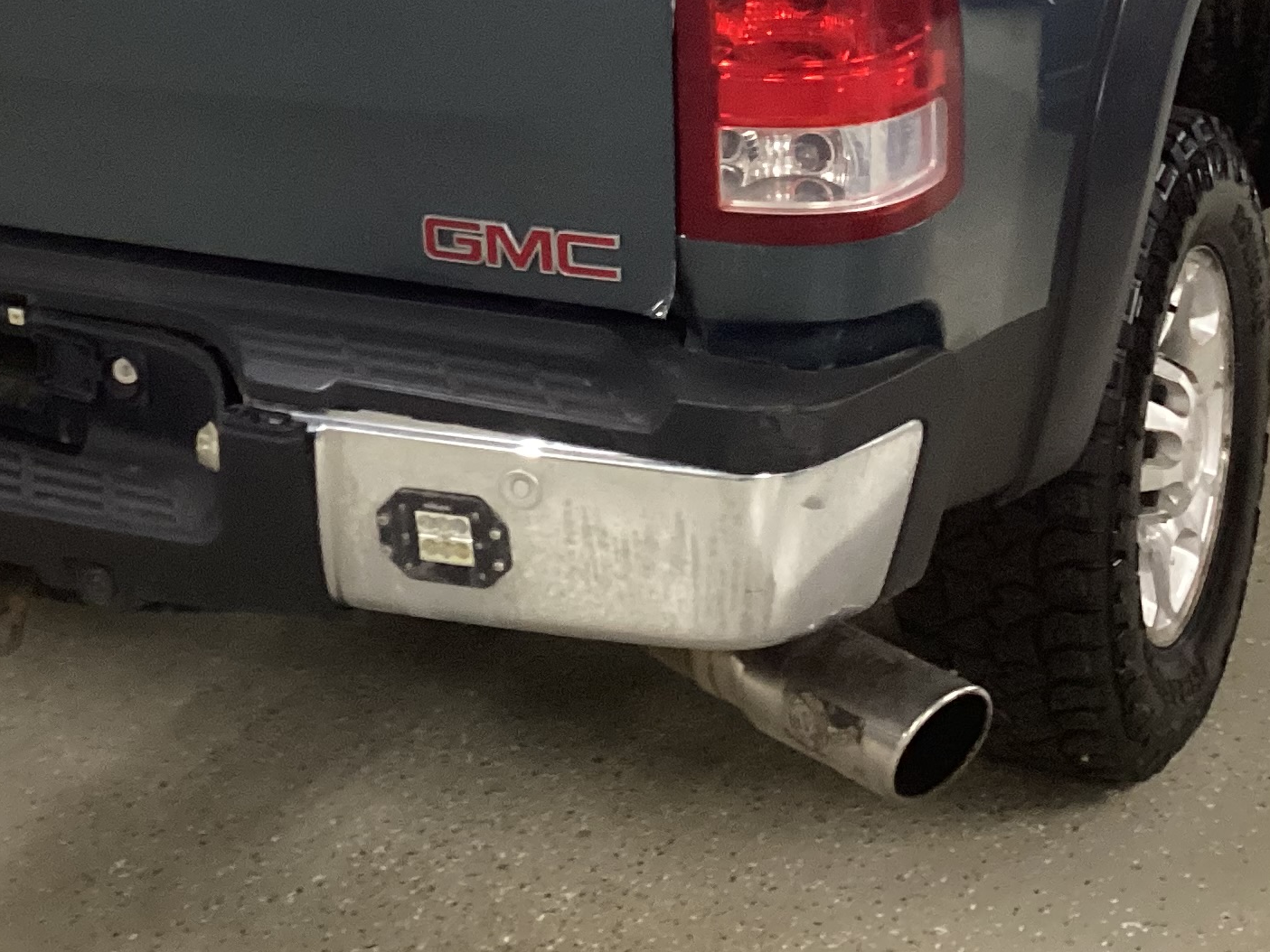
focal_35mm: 72
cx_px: 458
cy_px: -44
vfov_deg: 19.7
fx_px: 2642
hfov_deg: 26.9
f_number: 2.4
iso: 250
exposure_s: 1/33
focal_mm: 3.3
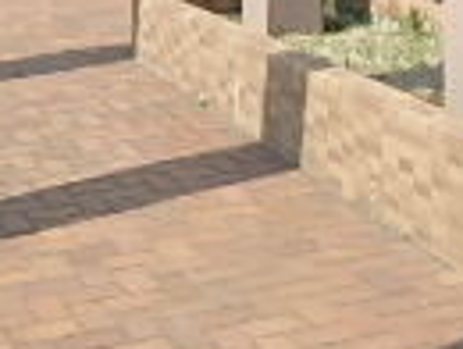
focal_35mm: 103
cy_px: -260
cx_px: 228
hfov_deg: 19.0
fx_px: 1380
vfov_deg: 13.1
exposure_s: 1/640
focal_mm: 3.7
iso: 125
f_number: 3.5
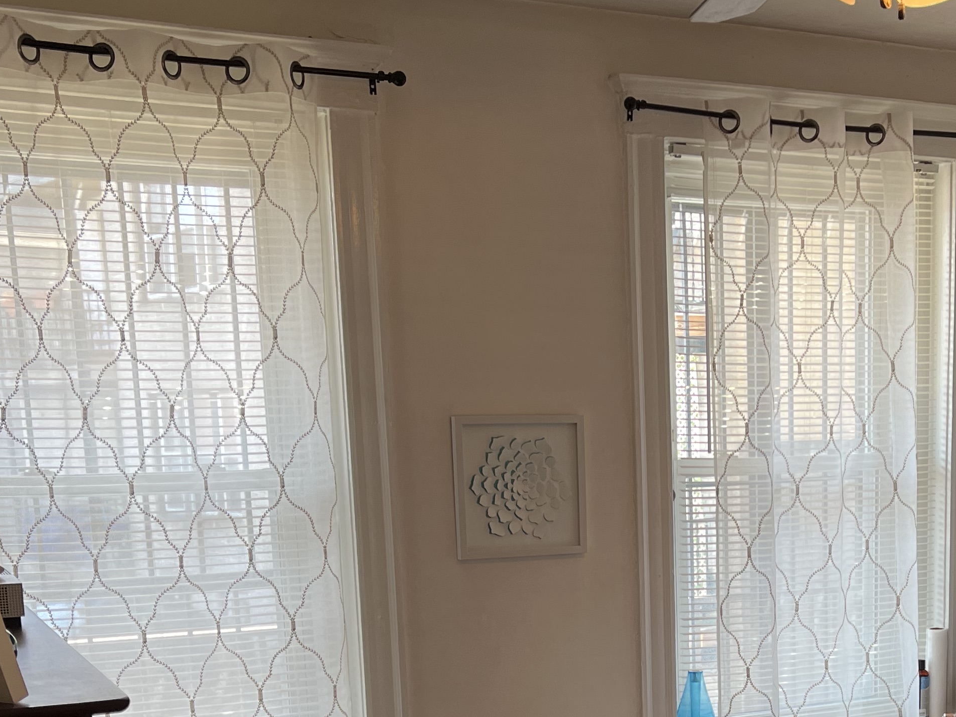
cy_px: 701
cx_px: 686
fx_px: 1519
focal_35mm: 55
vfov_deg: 25.4
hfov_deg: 34.4
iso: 80
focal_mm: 5.7
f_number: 1.5
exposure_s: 1/120
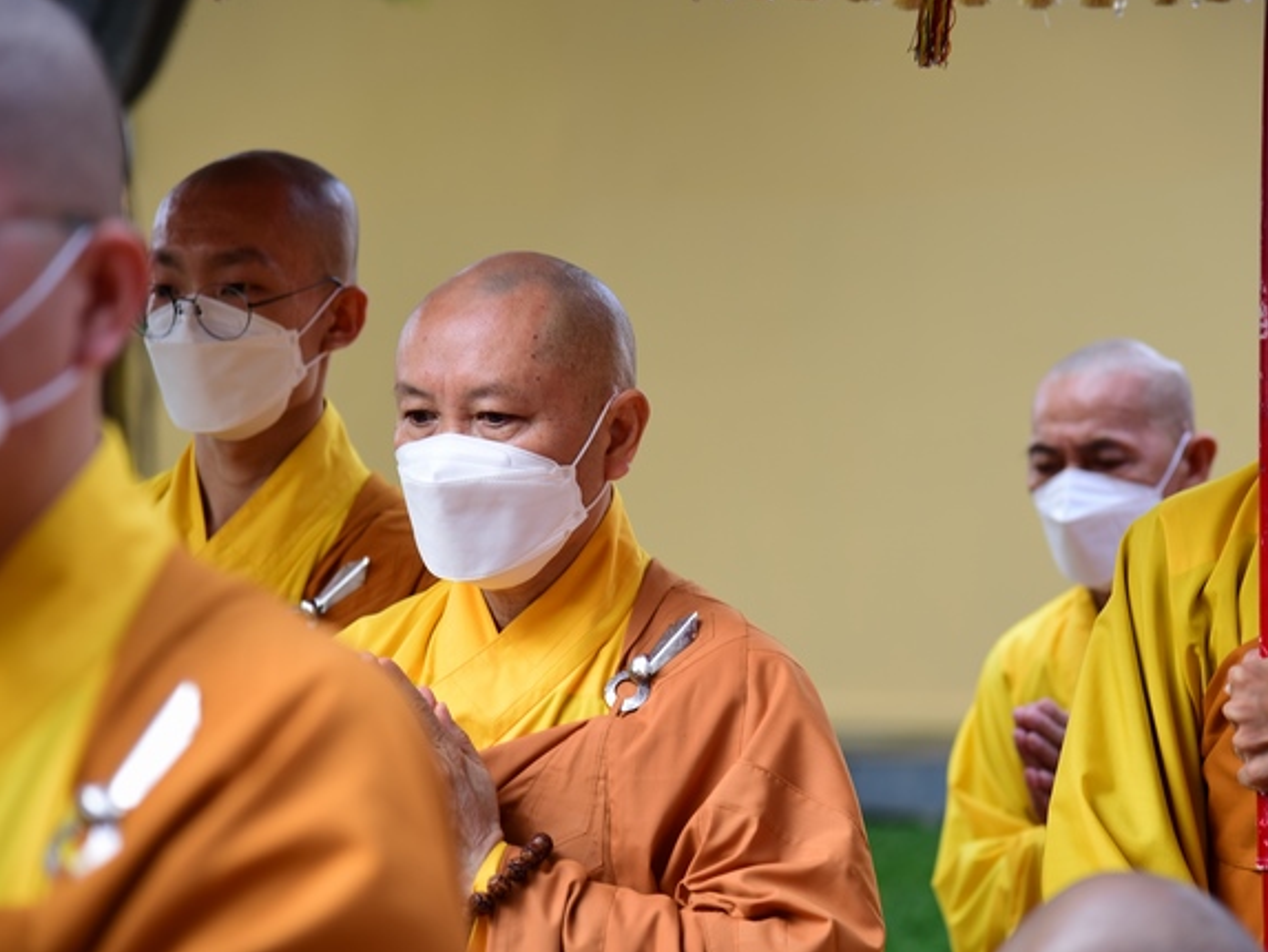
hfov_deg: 15.0
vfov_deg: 11.3
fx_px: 4800
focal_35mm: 131
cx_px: 715
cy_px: 474
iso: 100
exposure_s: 1/100
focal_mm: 120
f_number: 4
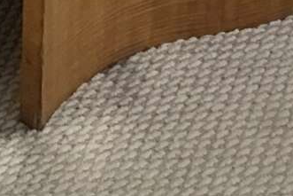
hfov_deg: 8.2
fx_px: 2027
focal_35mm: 249
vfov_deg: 5.2
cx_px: -51
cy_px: -448
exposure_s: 1/33
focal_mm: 3.3
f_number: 2.4
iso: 100
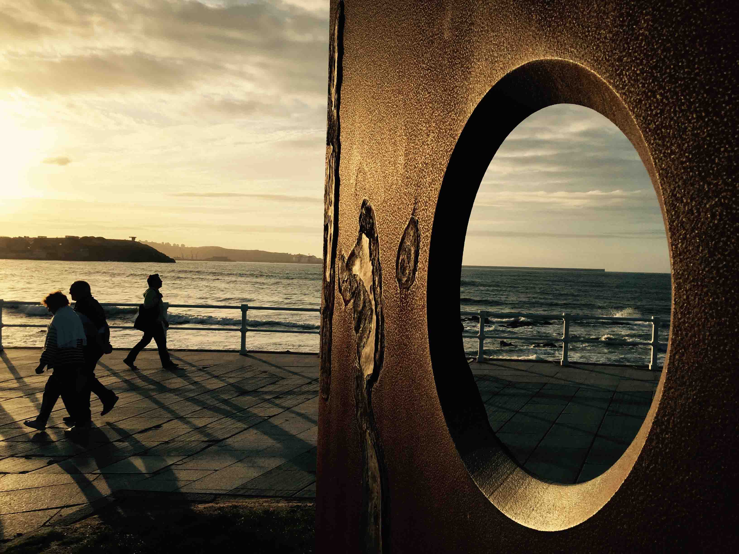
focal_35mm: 29
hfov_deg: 61.7
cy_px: 277
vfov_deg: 48.2
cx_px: 370
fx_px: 619
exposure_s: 1/3597
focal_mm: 4.15
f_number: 2.2
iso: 32
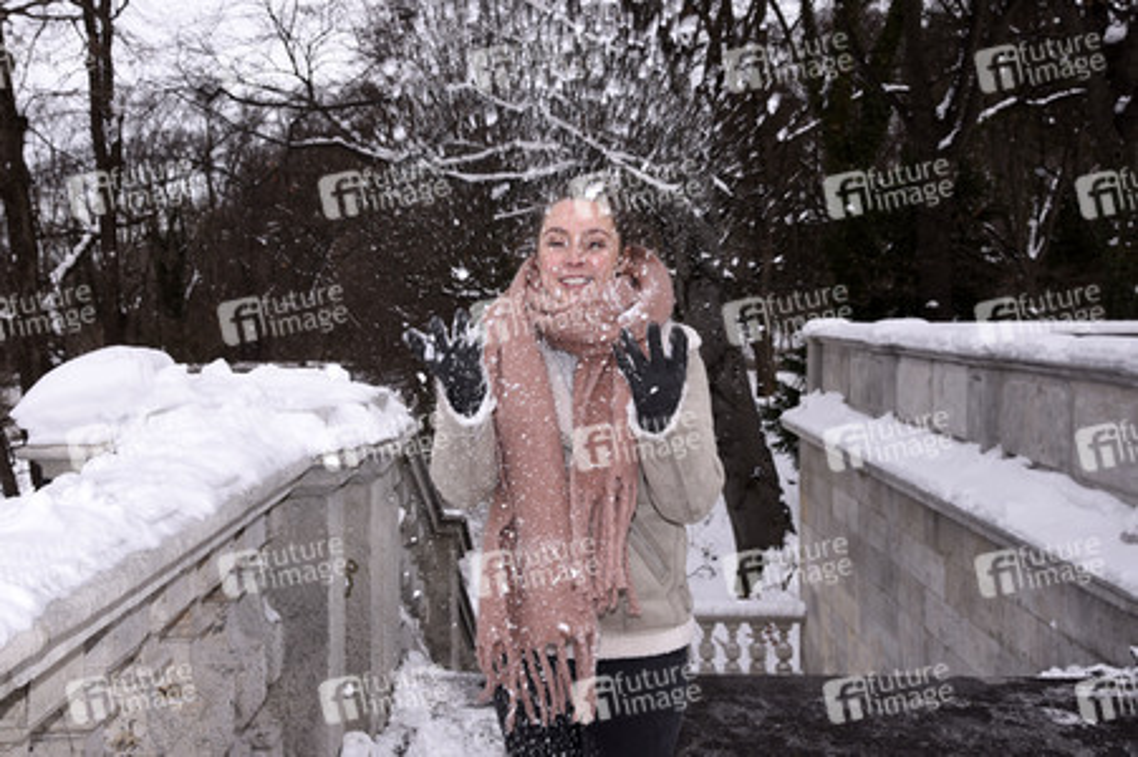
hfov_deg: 44.5
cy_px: 378
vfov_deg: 30.5
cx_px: 569
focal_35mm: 44
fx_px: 1390
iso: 200
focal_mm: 44
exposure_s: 1/160
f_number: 10
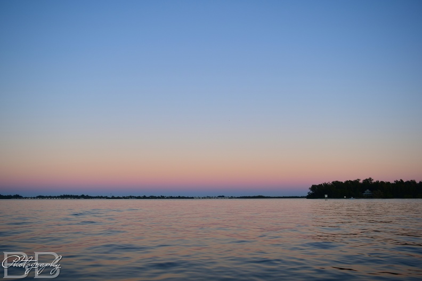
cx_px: 211
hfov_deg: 67.4
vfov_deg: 47.9
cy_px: 140
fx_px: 316
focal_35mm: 27
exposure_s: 1/80
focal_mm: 18
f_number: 4.5
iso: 100
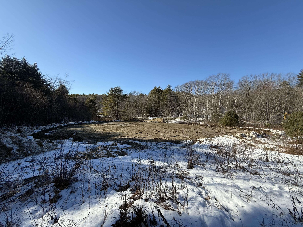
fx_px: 123
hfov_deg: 102.1
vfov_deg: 85.7
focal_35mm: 14
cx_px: 152
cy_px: 114
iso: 50
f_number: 2.2
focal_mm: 2.22
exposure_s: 1/1431
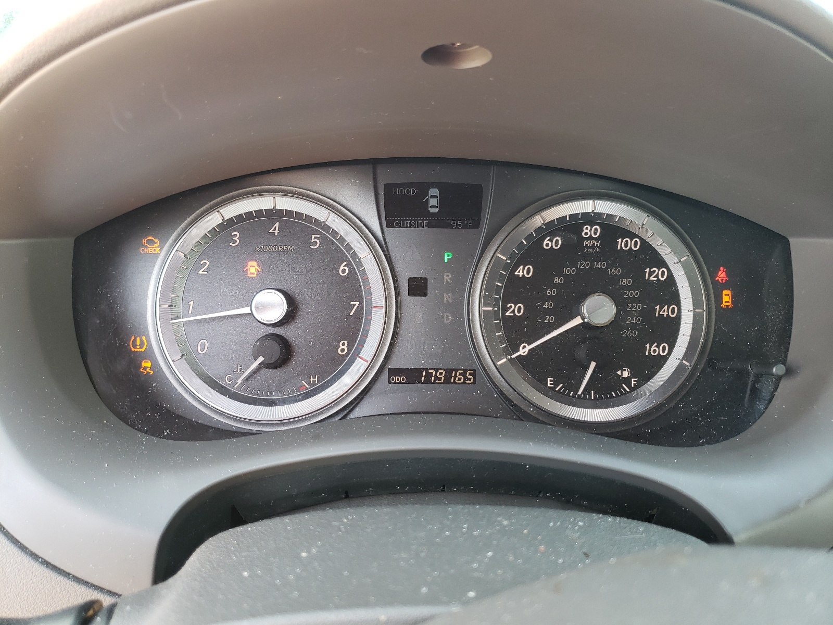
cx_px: 416
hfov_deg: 67.3
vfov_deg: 53.1
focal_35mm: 26
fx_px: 626
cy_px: 312
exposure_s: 1/60.2
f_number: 1.5
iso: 93
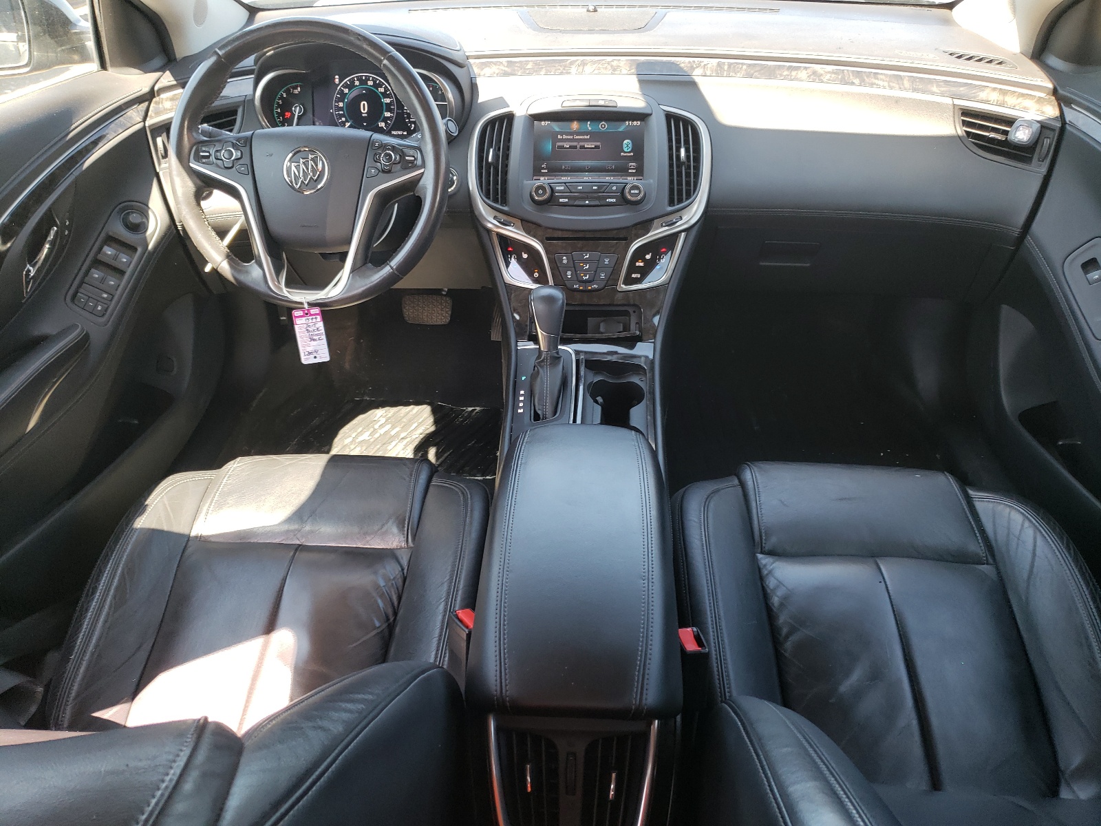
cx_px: 550
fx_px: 827
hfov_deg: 67.3
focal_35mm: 26
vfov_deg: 53.1
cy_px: 413
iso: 56
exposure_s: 1/120
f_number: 1.5
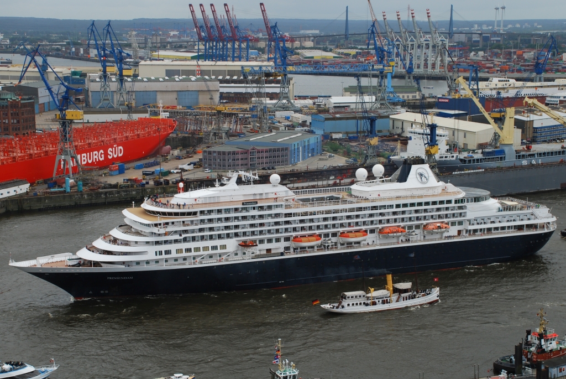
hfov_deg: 33.4
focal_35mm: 60
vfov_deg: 22.7
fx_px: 944
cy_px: 190
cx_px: 283
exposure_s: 1/160
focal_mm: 40
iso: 200
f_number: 9
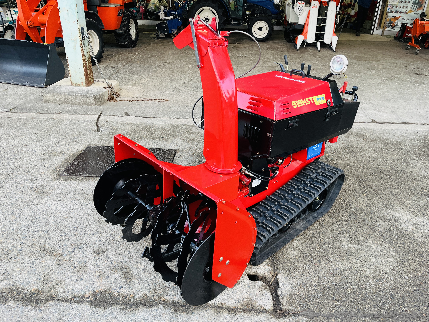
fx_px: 322
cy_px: 161
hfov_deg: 67.3
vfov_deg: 53.1
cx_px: 214
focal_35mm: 26
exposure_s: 1/122
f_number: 1.6
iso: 125
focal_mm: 5.1
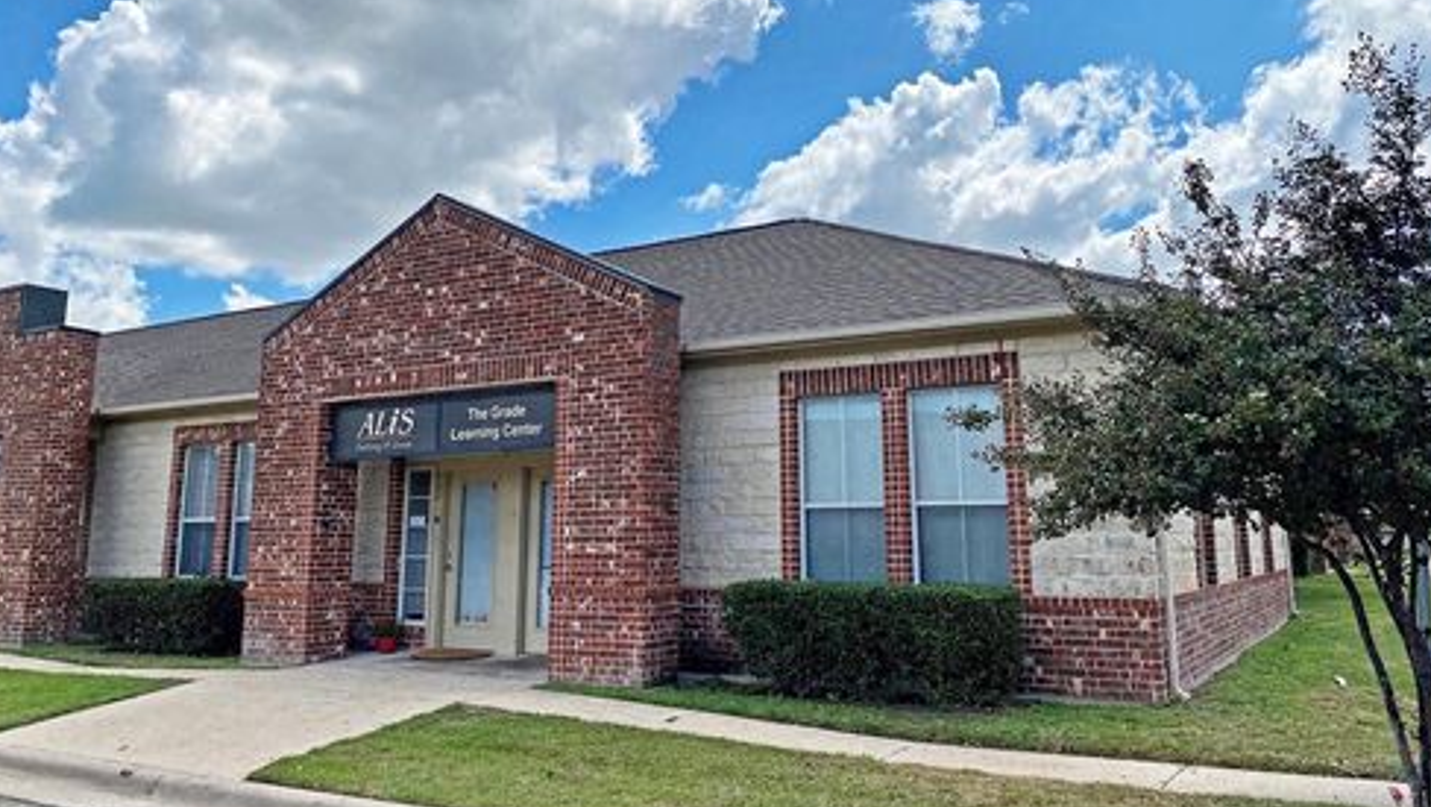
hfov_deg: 66.0
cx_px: 707
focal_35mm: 29
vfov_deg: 40.0
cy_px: 315
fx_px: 1101
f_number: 1.8
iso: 32
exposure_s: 1/5236
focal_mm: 4.25
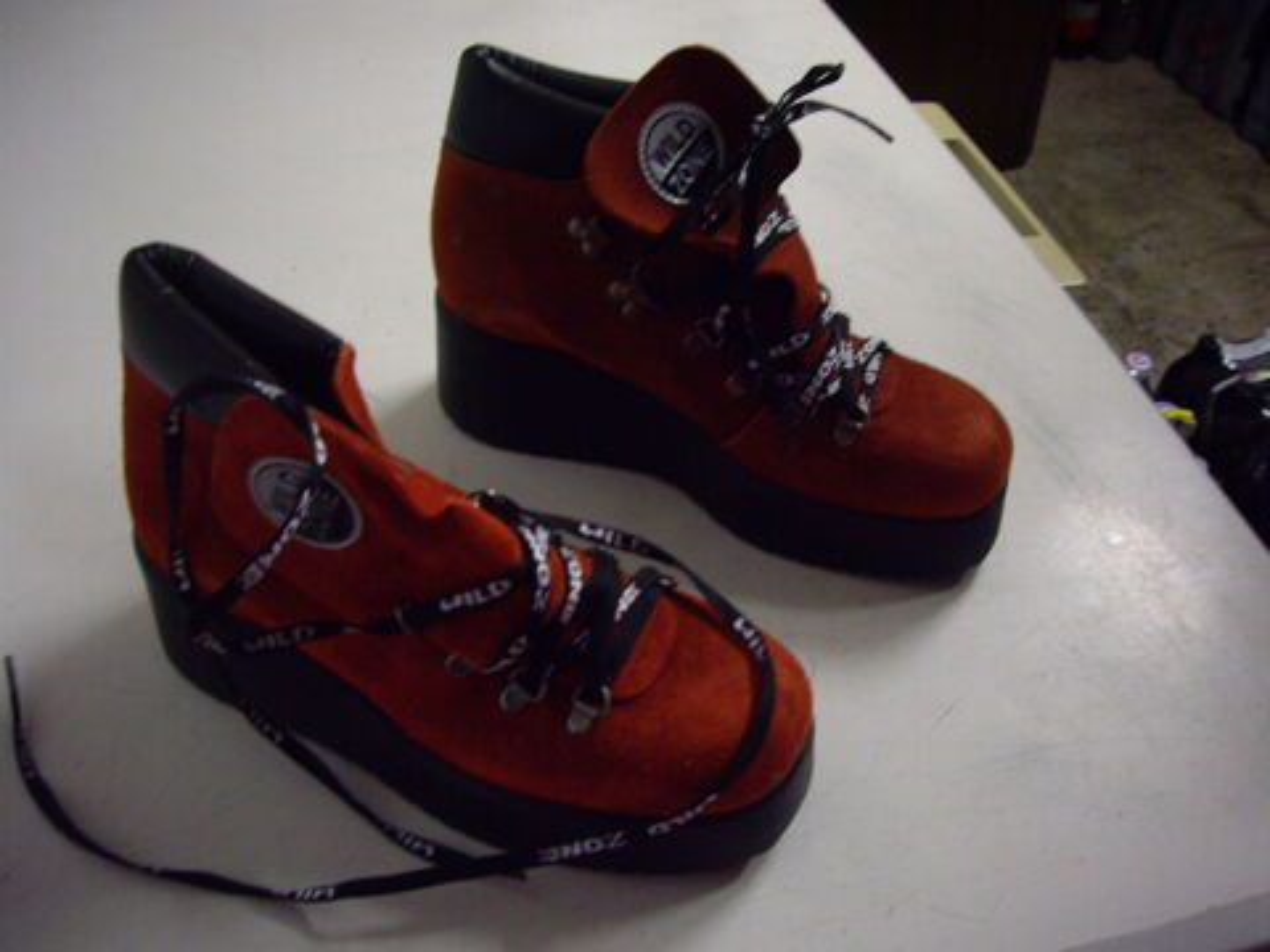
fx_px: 1394
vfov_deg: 37.7
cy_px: 476
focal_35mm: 38
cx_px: 635
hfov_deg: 49.0
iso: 200
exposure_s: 1/10
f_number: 2.7
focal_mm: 6.2
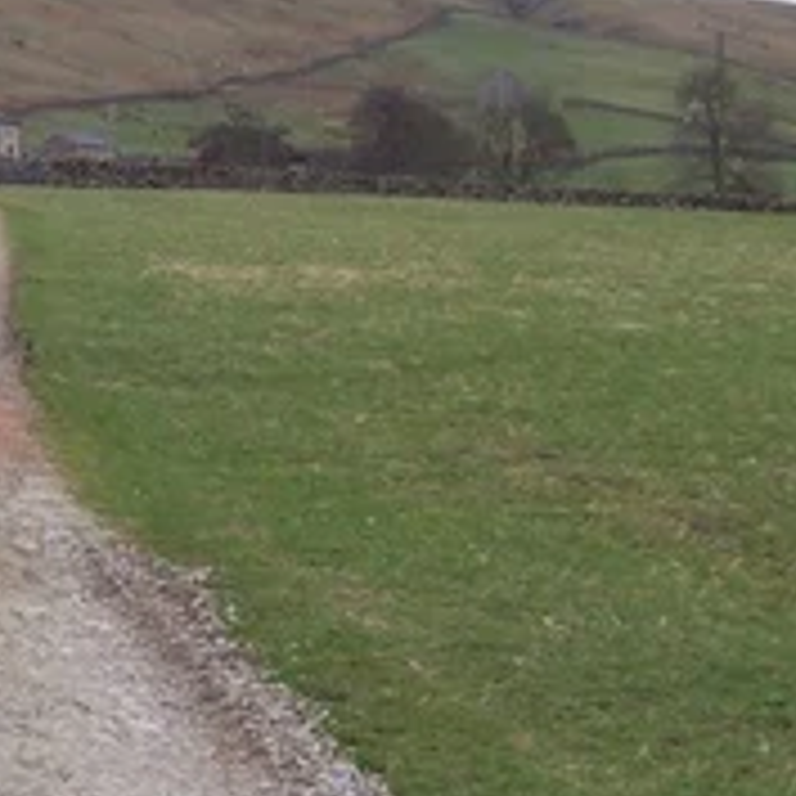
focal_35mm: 151
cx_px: -135
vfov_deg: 11.6
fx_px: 3928
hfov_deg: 11.4
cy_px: 319
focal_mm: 10.1
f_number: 3.4
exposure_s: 1/500
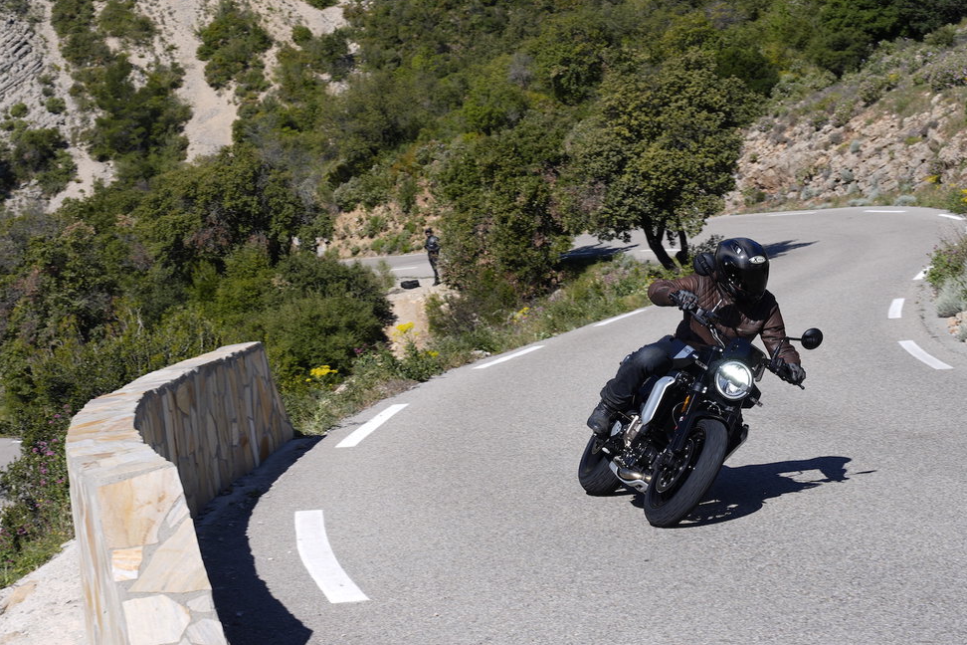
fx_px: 2122
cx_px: 428
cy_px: 142
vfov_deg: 17.2
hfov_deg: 25.7
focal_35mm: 79
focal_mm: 48
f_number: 8
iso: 125
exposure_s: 1/400
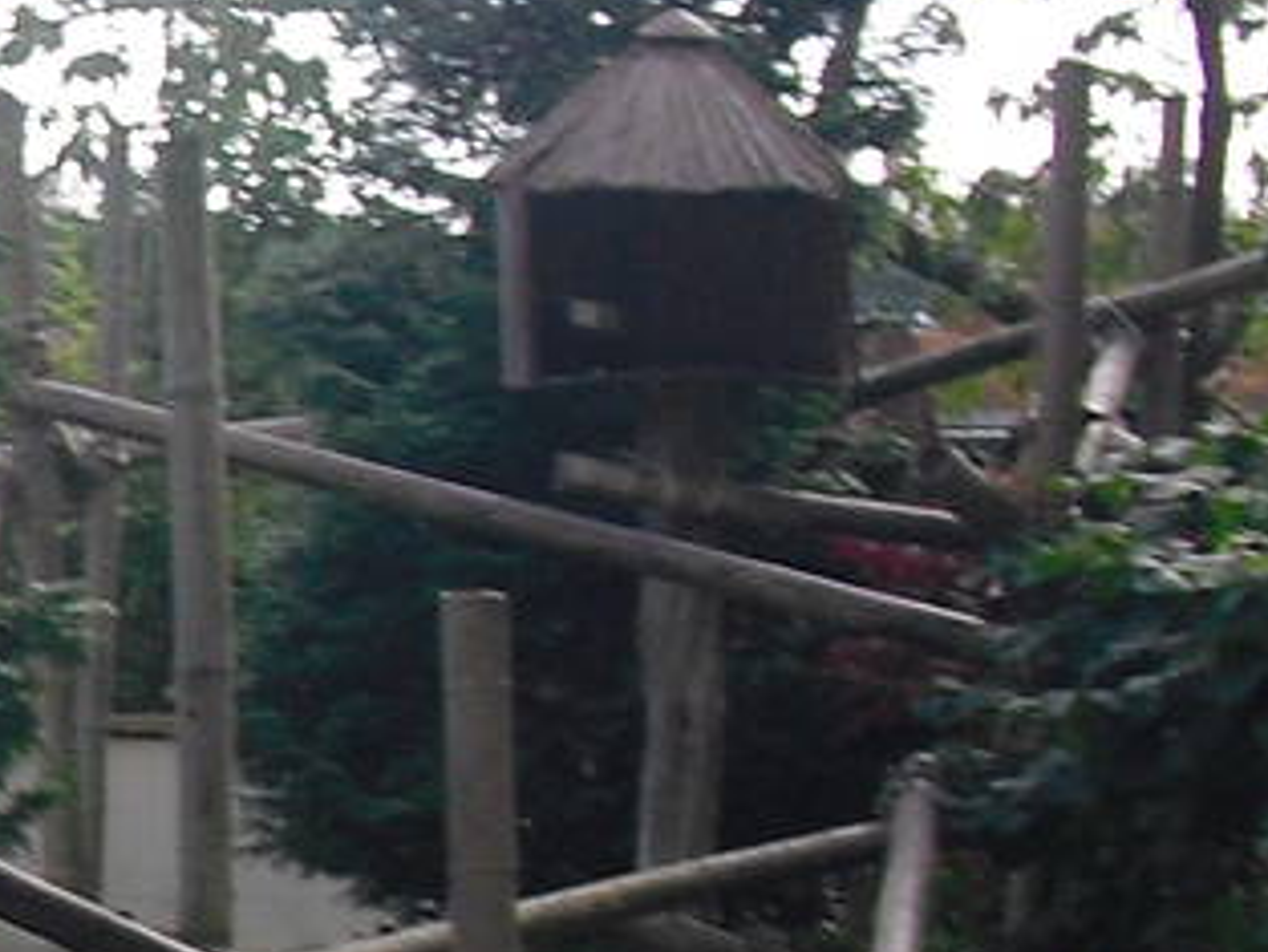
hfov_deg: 9.7
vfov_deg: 8.1
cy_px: 749
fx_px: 6743
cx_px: -1543
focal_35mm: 184
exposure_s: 1/60
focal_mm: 6.3
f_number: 7.8
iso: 100
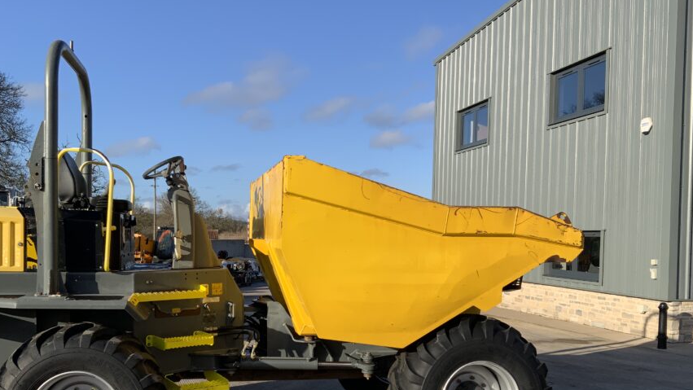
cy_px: 256
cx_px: 305
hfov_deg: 52.6
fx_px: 698
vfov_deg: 31.0
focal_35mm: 38
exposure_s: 1/1577
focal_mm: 3
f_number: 1.8
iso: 16
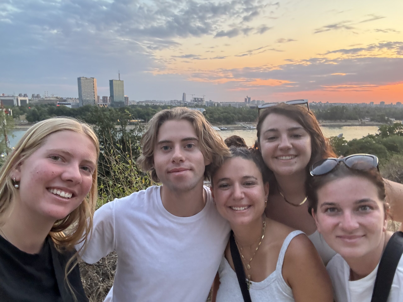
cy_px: 151
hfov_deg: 73.9
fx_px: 268
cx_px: 202
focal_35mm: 23
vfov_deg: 58.9
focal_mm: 2.69
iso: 320
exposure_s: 1/60
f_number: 1.9
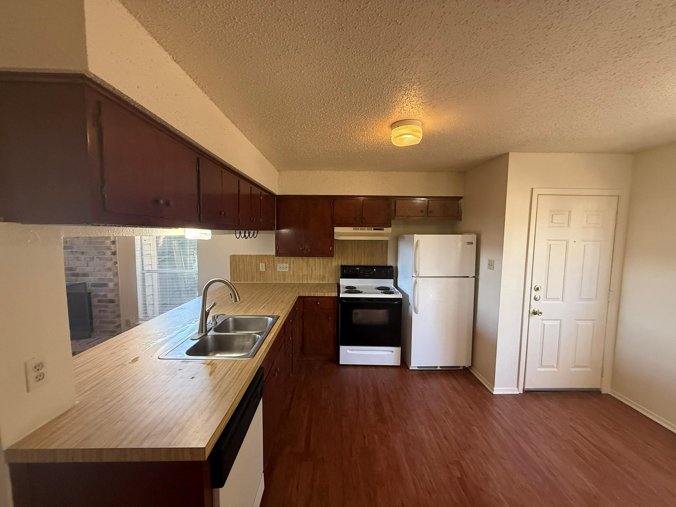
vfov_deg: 85.7
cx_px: 338
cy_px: 254
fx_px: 273
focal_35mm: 14
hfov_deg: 102.1
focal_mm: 2.22
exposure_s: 1/120
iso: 500
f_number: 2.2
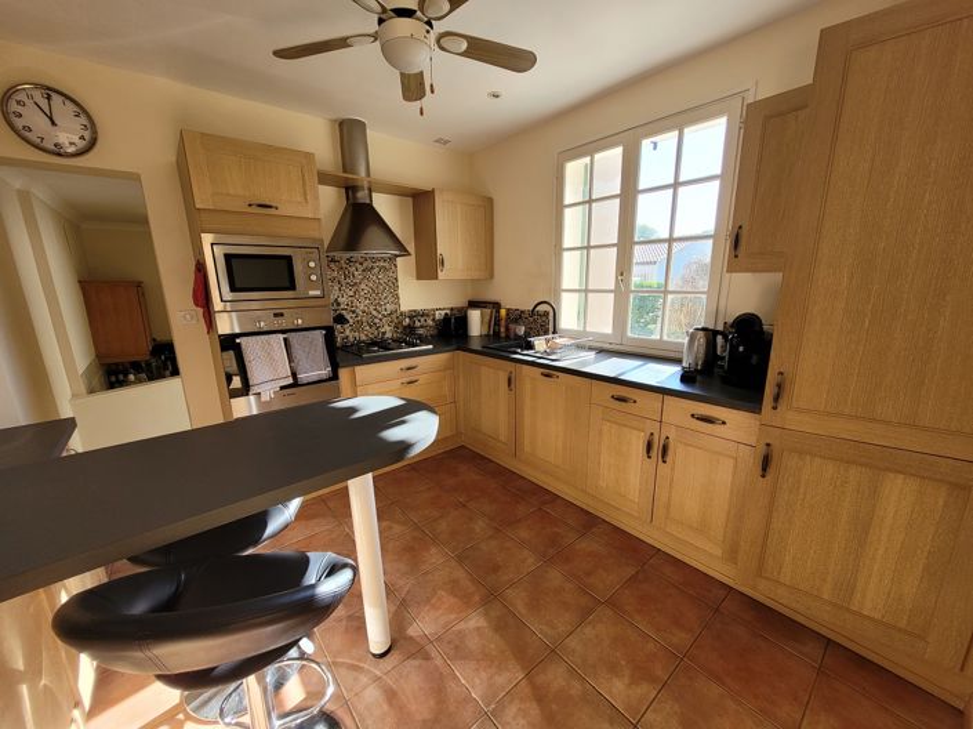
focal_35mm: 13
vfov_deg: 89.9
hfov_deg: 106.2
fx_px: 365
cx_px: 486
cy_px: 364
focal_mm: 1.74
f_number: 2.2
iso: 40
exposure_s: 1/118
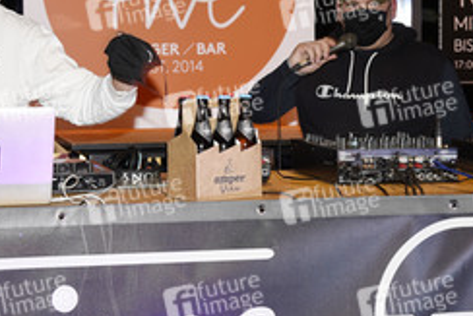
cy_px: 56
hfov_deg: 19.0
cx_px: 162
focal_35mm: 107
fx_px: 1407
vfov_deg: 12.8
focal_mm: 58
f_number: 6.3
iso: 800
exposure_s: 1/50
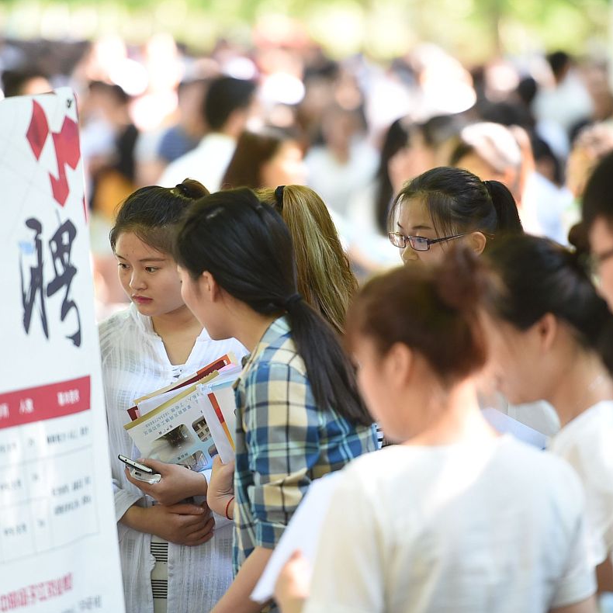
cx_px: 316
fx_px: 5029
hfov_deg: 7.0
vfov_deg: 7.0
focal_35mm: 251
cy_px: 307
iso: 2200
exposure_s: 1/800
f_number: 2.8
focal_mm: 195
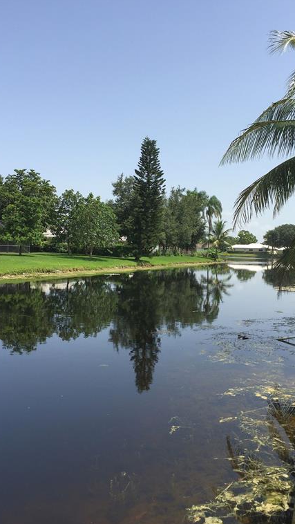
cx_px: 179
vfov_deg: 61.0
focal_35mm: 32
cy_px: 262
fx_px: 445
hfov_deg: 36.6
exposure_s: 1/1582
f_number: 2.2
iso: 32
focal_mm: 4.15
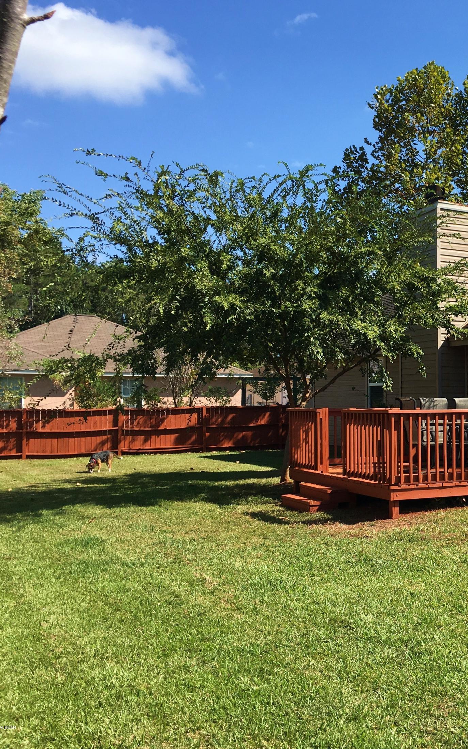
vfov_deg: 47.2
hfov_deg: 28.1
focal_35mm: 42
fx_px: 857
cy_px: 368
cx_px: 500
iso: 25
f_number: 2.2
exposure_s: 1/1115
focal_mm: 4.15
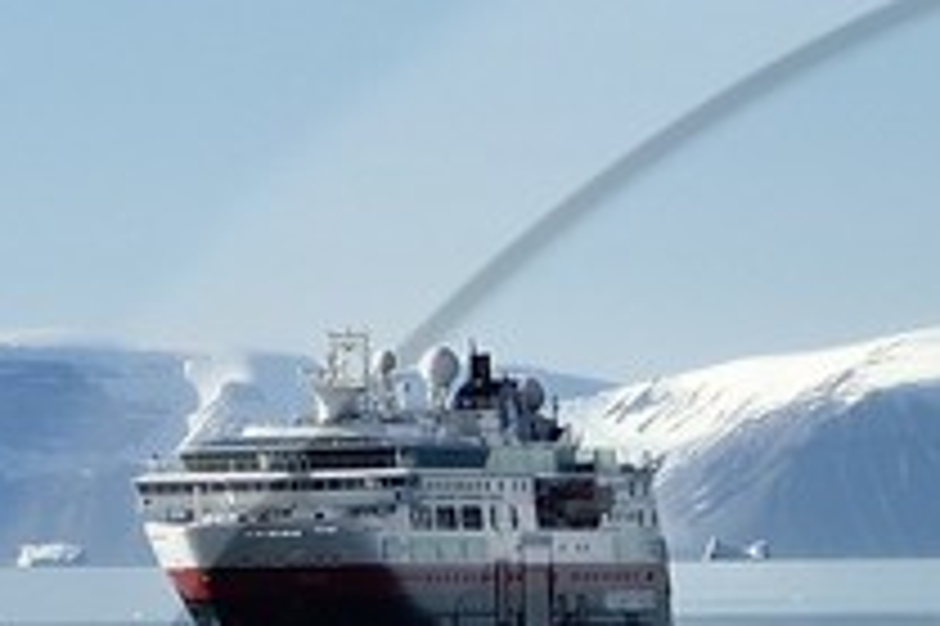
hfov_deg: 3.8
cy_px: 1531
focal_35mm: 537
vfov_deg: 2.5
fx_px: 14010
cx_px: 1565
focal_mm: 70
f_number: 14
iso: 200
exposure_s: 1/250
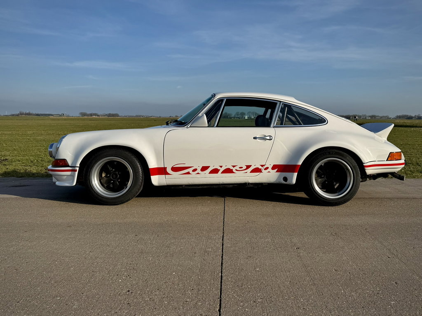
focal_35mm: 24
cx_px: 211
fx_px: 293
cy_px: 158
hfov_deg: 71.6
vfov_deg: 56.8
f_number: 1.78
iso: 80
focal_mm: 6.76
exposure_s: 1/6173
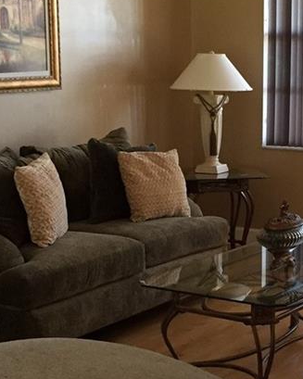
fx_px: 931
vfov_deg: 23.0
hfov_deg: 18.4
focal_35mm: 83
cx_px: 221
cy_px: 202
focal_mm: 4.15
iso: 125
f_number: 2.2
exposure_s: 1/30
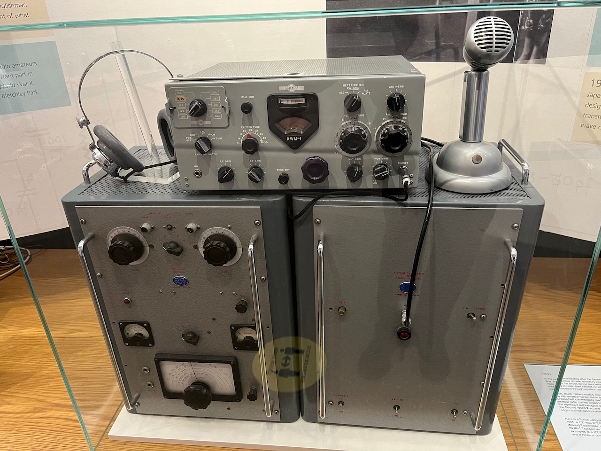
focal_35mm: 26
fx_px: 451
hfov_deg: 67.3
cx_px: 300
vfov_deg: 53.1
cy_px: 226
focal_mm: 5.1
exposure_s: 1/50
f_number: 1.6
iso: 320
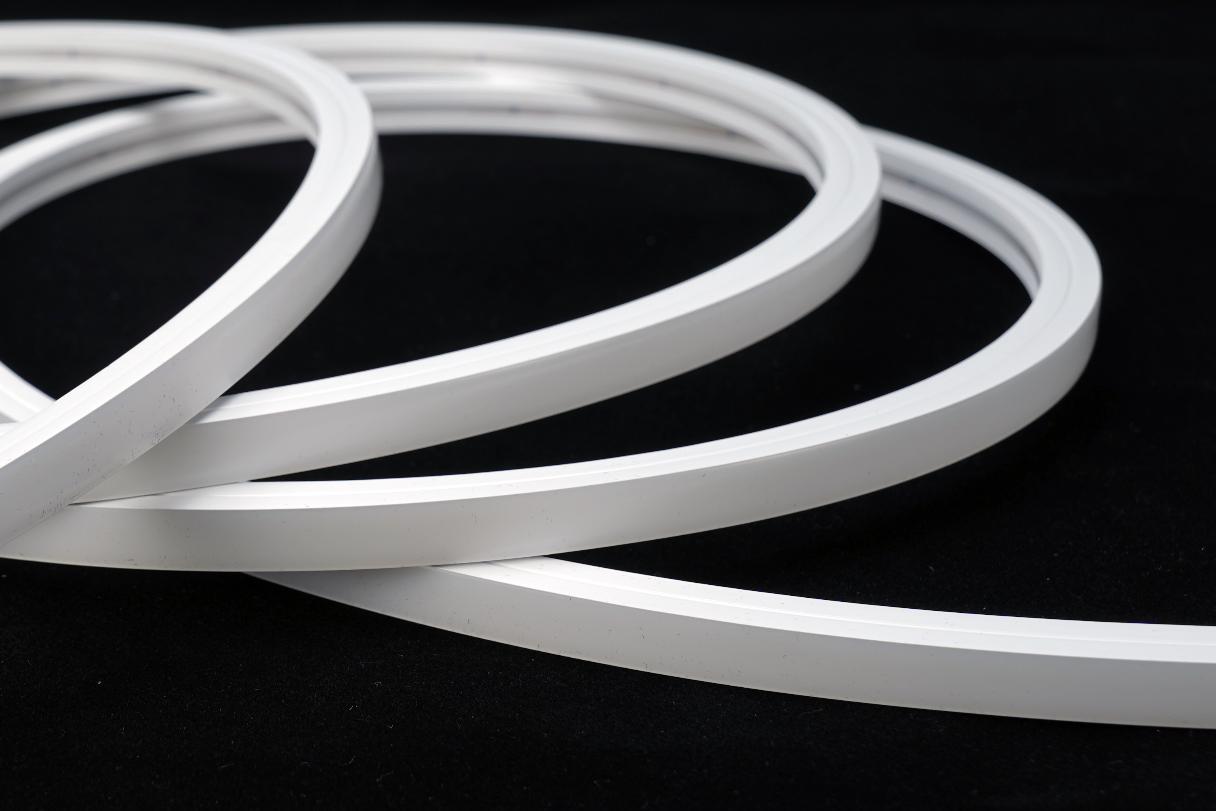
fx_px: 2837
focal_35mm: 84
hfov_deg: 23.7
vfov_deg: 16.2
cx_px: 199
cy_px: 268
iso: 50
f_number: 9
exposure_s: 1/13
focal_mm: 42
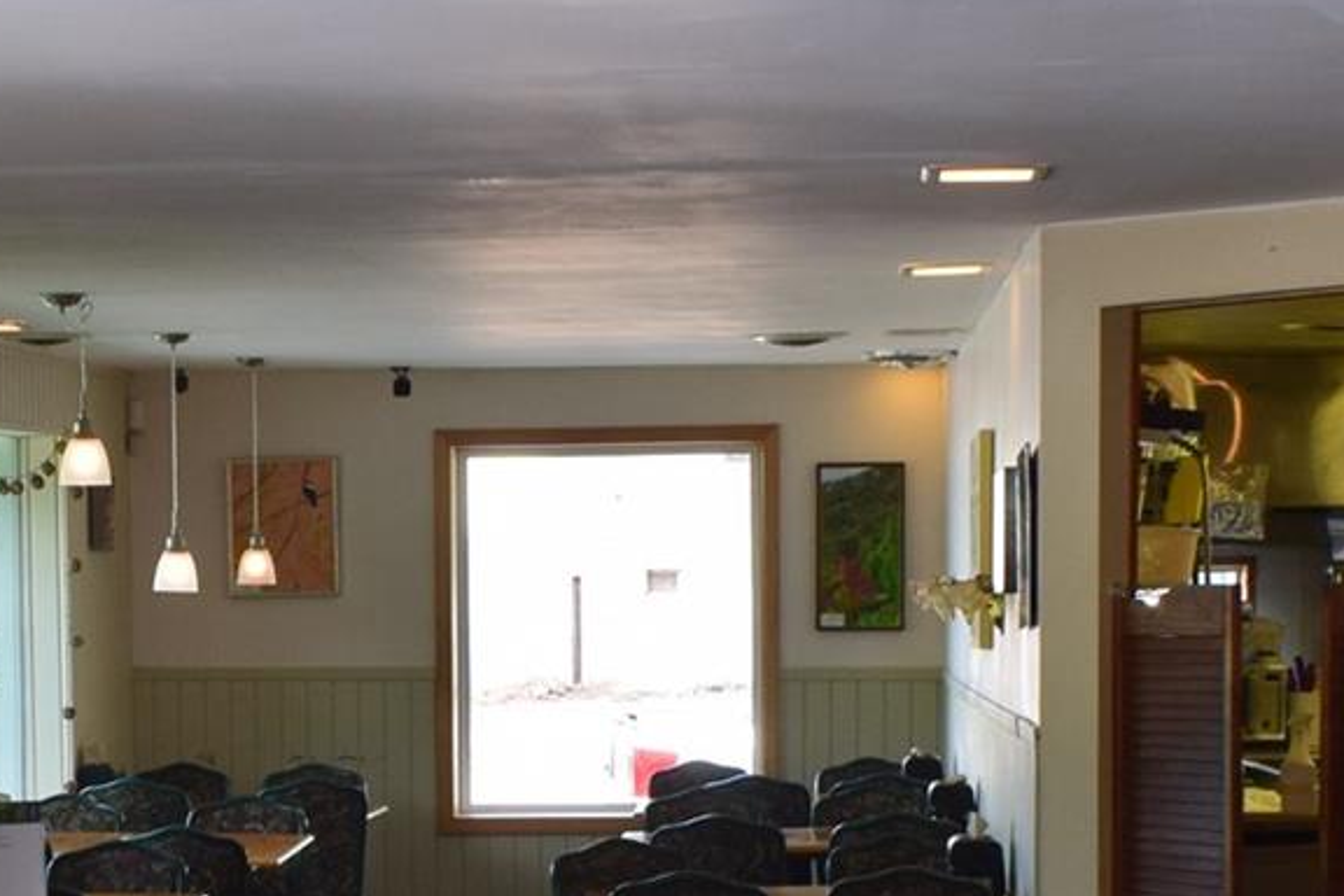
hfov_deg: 21.1
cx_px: 338
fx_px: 3584
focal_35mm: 96
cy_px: 967
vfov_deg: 14.0
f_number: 8
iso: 400
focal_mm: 18
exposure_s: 1/50
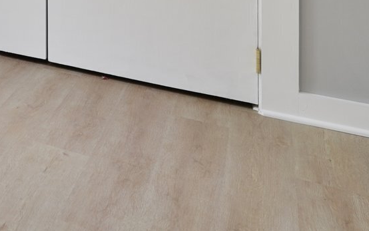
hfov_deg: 23.0
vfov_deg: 17.1
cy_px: -171
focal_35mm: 64
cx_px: -238
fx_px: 643
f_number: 8
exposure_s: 1/20
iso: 320
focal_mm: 17
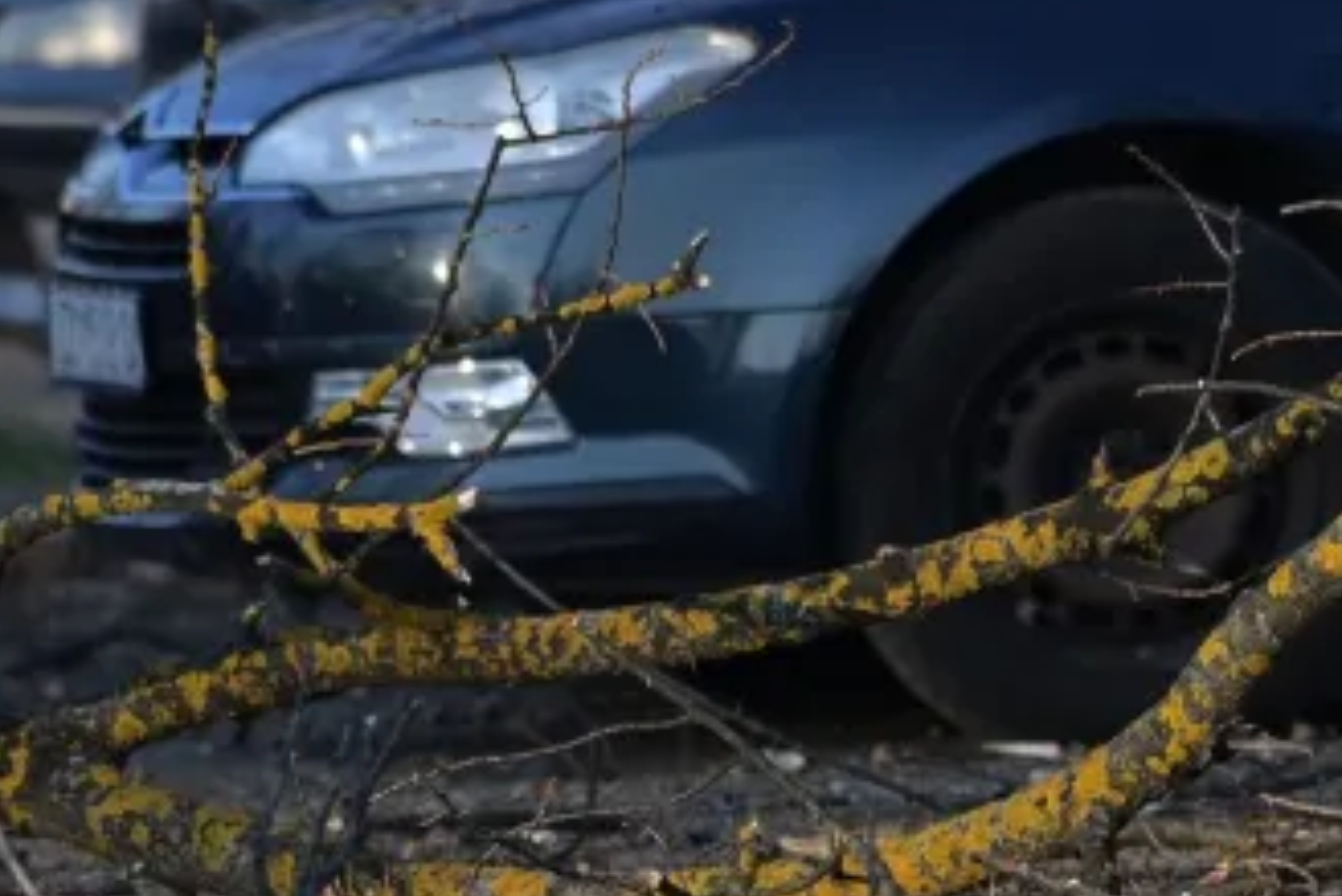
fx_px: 34607
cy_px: 468
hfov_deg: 2.2
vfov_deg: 1.5
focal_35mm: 928
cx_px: 147
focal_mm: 400
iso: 320
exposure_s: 1/1250
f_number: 4
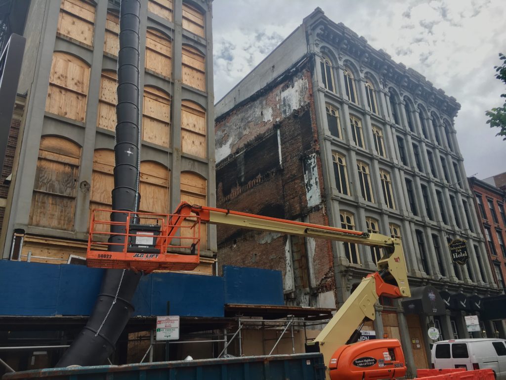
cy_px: 190
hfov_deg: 61.7
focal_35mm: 29
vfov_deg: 48.2
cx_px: 253
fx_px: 424
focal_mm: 4.15
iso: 25
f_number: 2.2
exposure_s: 1/712
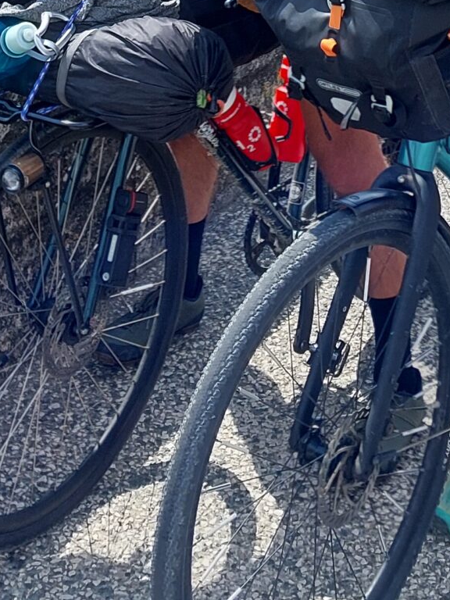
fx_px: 1560
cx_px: 334
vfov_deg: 18.5
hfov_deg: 16.3
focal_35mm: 90
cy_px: -374
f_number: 1.8
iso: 20
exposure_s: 1/397
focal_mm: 4
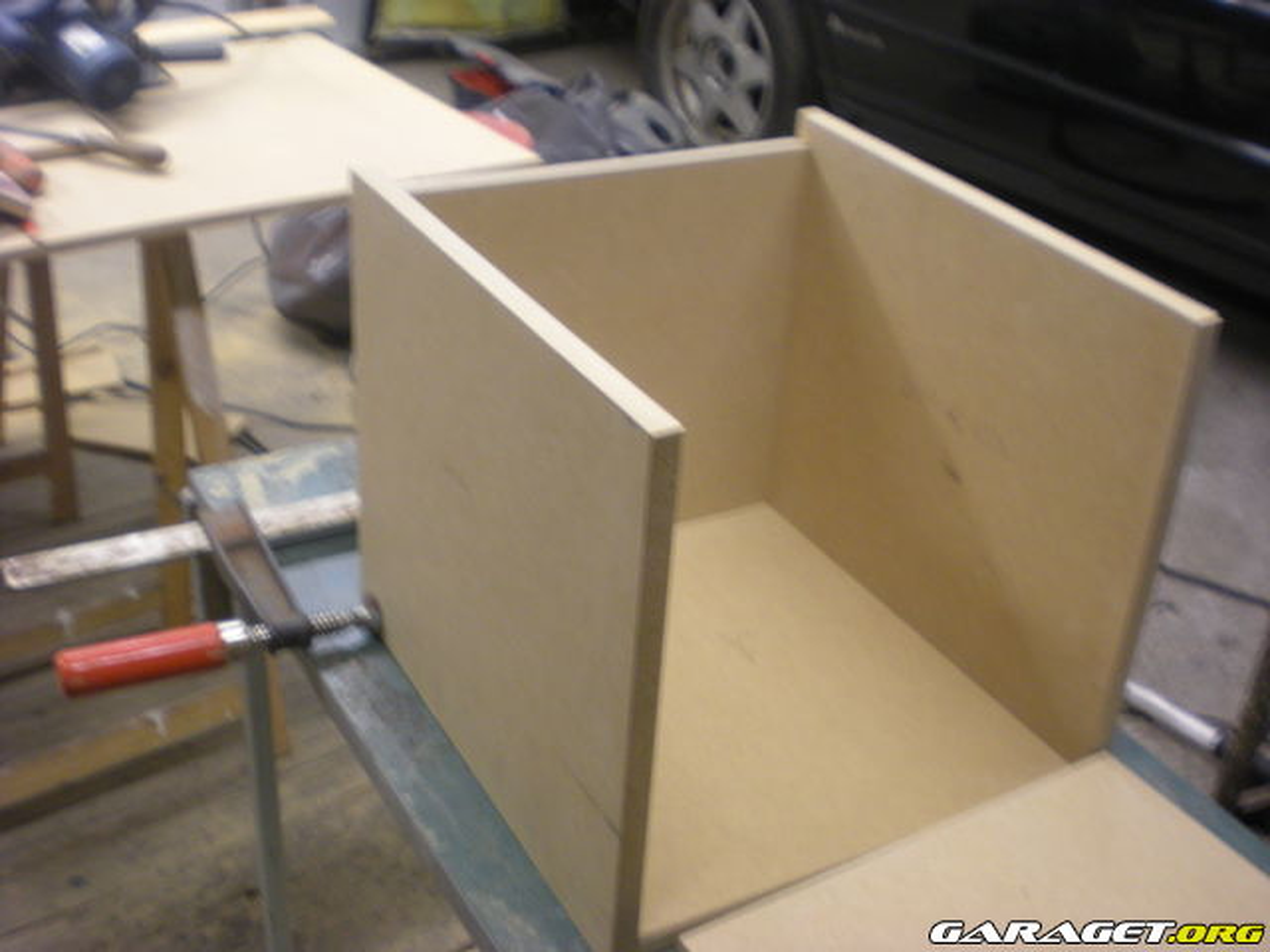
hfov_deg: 42.9
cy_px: 476
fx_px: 1614
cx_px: 635
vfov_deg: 32.9
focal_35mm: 44
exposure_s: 1/14.5
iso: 200
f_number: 3.5
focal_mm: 7.4
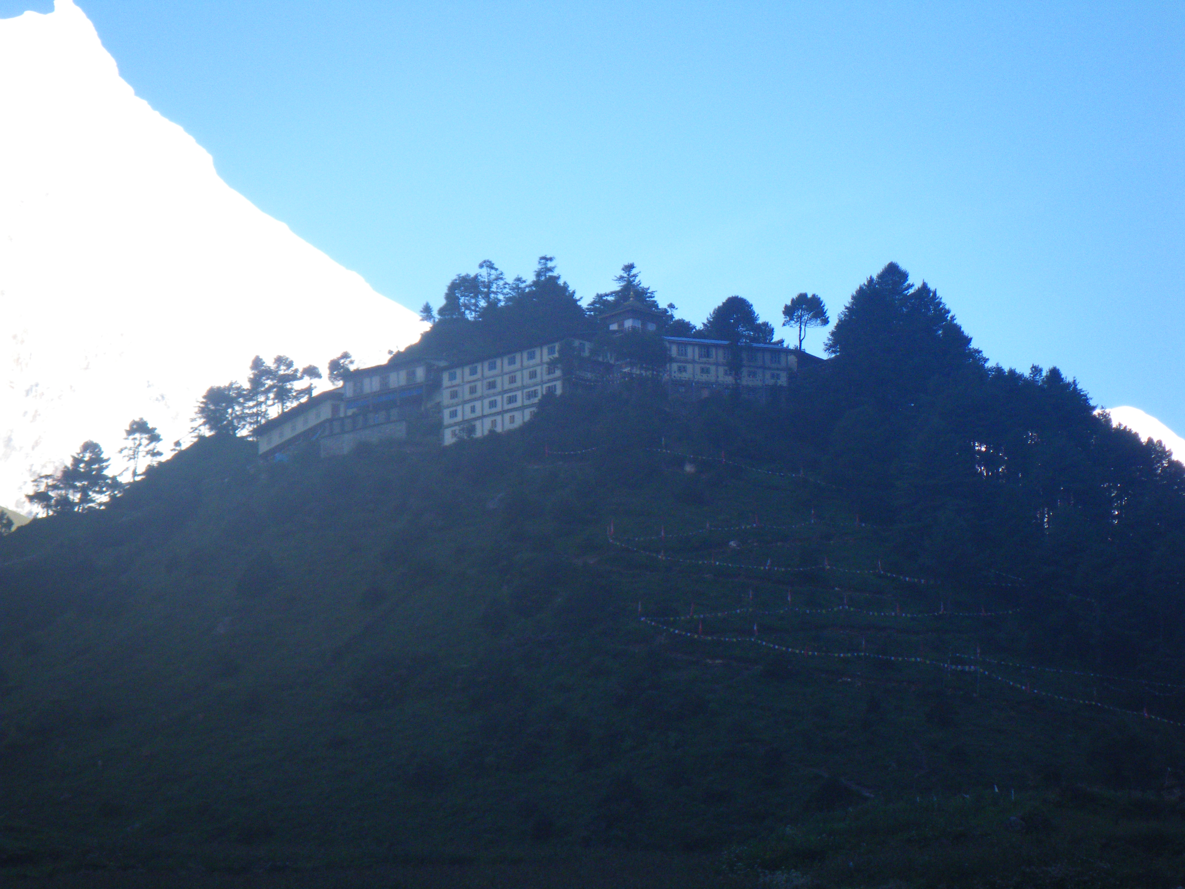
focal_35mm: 140
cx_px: 592
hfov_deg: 14.1
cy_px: 444
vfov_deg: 10.6
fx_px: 4793
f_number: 5.5
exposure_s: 1/250
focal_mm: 25
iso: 200
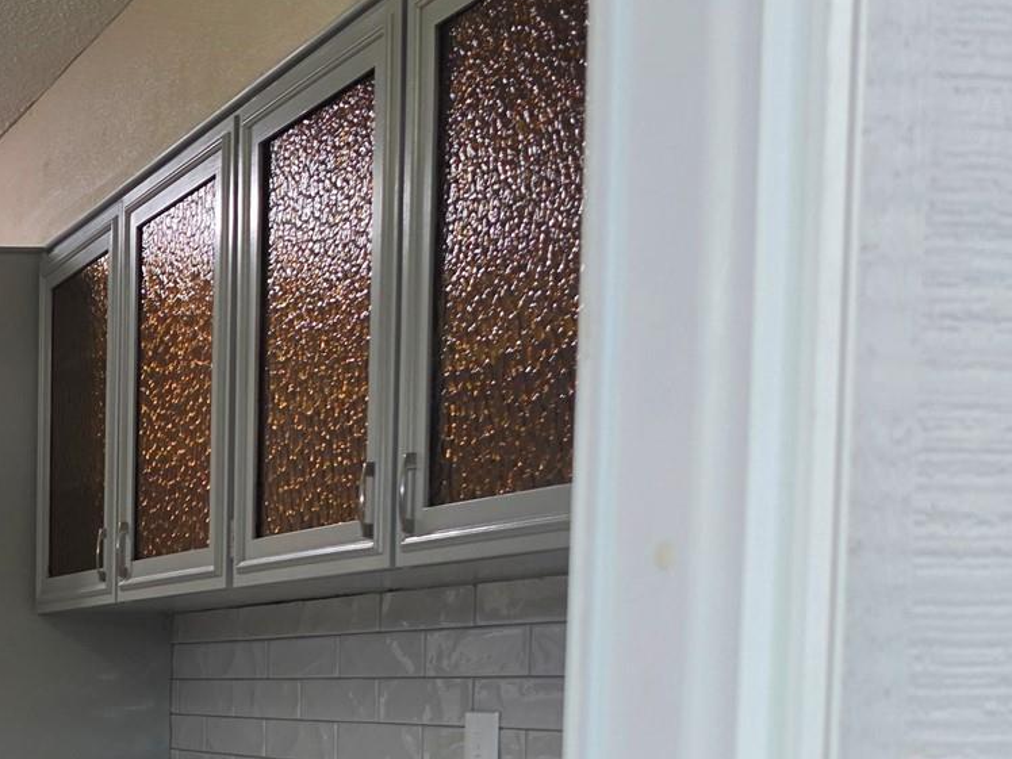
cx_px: -222
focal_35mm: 63
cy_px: 814
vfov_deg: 22.1
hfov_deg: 27.0
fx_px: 1842
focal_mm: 6.5
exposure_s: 1/120
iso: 100
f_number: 1.4
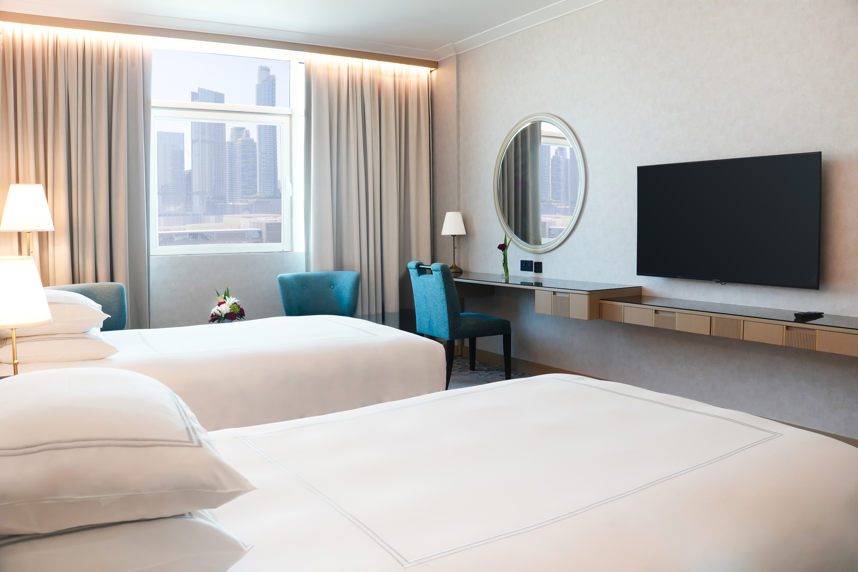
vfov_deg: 47.9
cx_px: 429
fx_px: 643
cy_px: 286
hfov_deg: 67.4
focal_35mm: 27
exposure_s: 1/6
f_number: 8
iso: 320
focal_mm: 18
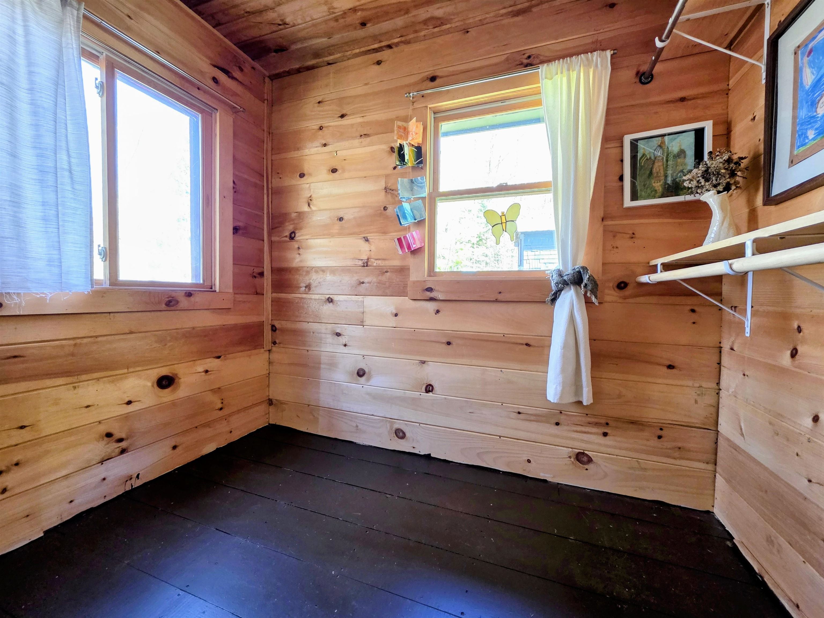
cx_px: 412
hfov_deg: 106.2
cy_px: 309
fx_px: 309
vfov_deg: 89.9
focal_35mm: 13
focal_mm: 2.2
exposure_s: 1/60
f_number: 1.9
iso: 250
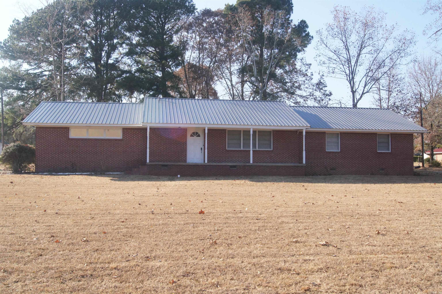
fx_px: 442
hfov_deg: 53.2
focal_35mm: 36
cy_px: 147
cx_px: 221
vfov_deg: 36.8
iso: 1600
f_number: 11
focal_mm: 24
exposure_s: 1/640
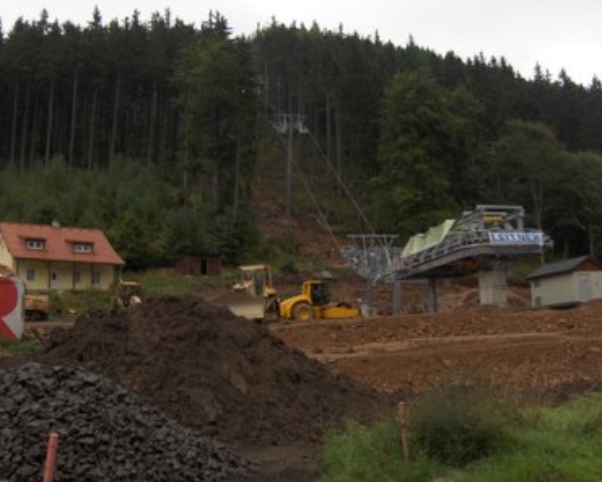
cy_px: 239
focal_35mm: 37
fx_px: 659
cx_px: 314
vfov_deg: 40.1
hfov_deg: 49.1
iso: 172
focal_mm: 7.5
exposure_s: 1/276
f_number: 2.8
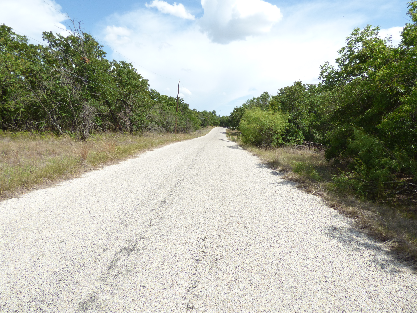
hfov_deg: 81.7
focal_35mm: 20
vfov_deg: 66.0
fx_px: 241
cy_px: 156
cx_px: 208
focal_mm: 3.58
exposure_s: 1/1000
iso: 100
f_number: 3.2
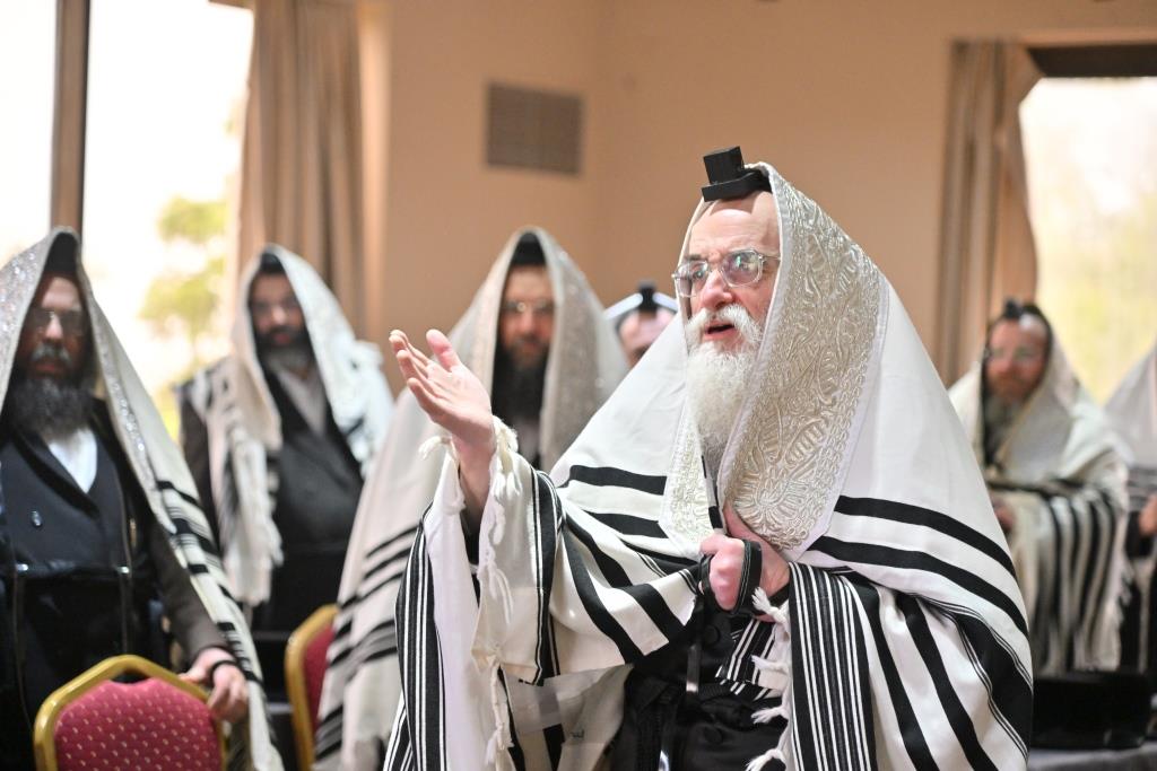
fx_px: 3857
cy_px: 386
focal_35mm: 120
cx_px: 578
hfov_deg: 17.1
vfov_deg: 11.4
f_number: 4
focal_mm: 120
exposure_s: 1/160
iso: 2000
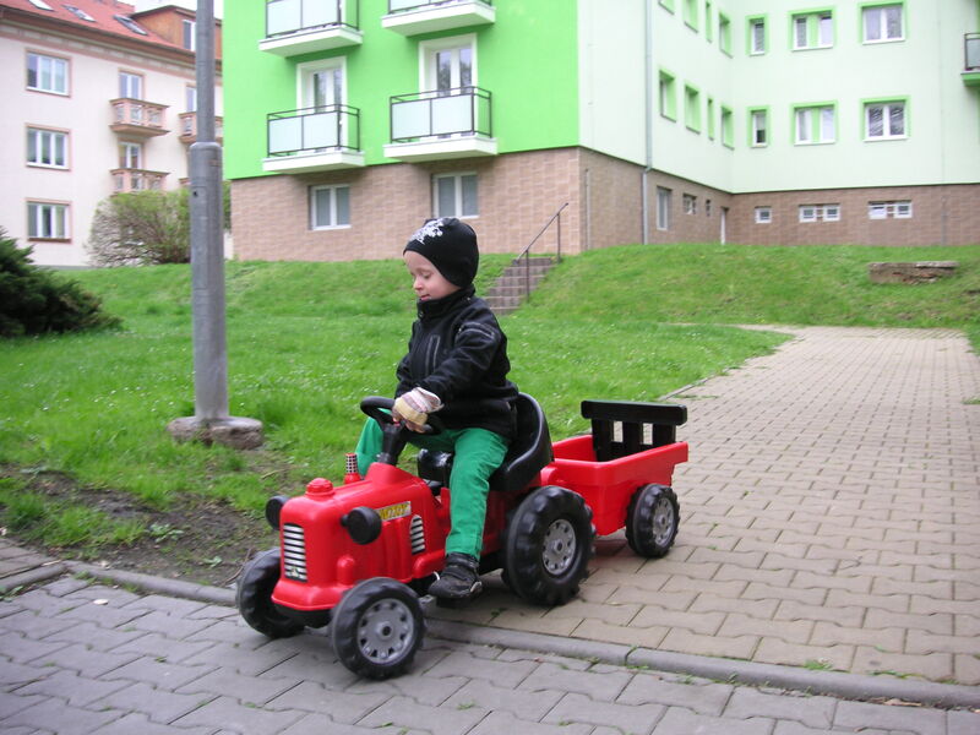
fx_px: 1047
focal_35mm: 37
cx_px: 490
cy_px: 368
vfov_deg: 38.7
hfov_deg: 50.1
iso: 50
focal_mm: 6.1
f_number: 2.8
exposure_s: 1/60
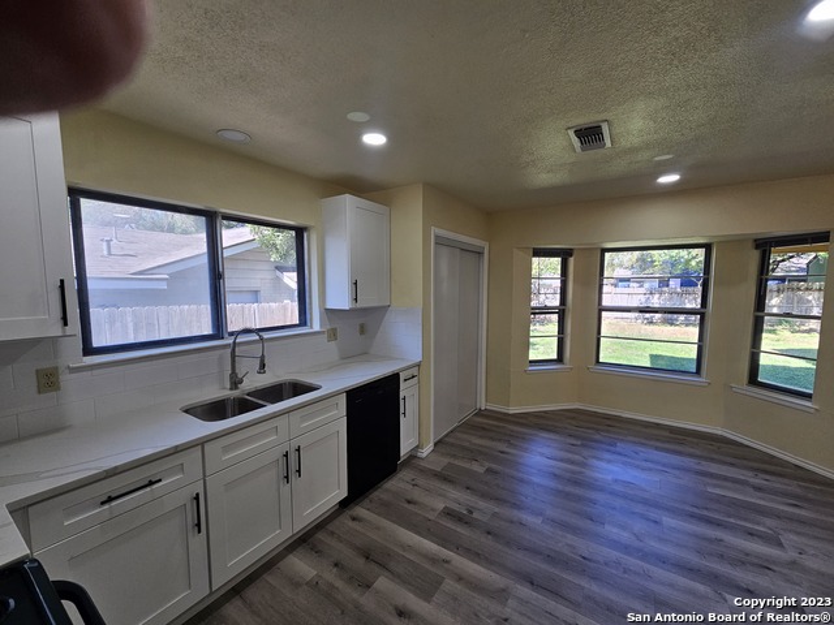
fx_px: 313
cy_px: 312
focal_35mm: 13
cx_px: 417
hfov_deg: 106.2
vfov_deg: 89.9
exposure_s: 1/120
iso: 80
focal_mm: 2.2
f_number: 2.2
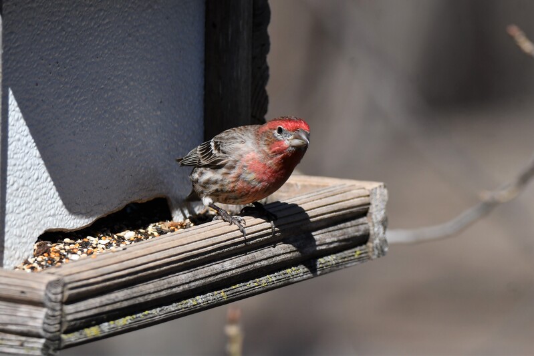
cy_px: 178
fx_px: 6676
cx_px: 267
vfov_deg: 3.1
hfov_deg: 4.6
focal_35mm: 450
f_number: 6.3
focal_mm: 300
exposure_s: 1/2000
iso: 400
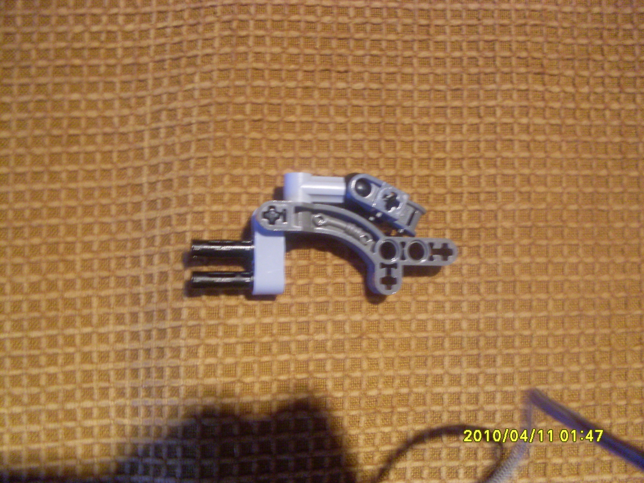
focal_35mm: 38
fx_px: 707
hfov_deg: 49.0
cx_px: 322
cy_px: 242
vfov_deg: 37.7
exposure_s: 1/8
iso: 200
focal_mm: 6.3
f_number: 2.8
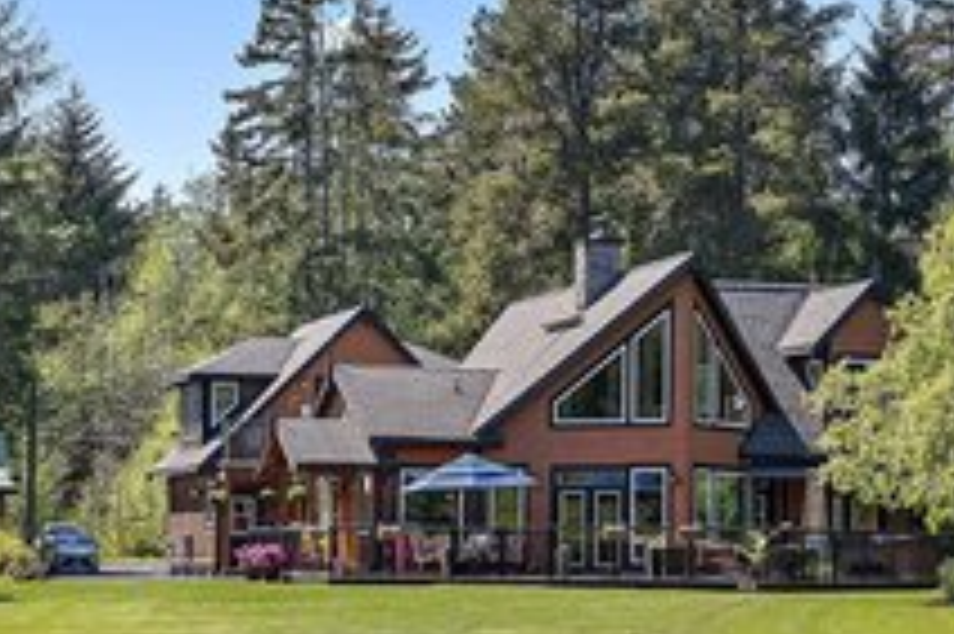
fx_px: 2992
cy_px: 396
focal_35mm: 113
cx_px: 560
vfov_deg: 12.1
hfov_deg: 18.1
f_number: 7.1
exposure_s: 1/160
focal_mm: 55
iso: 320
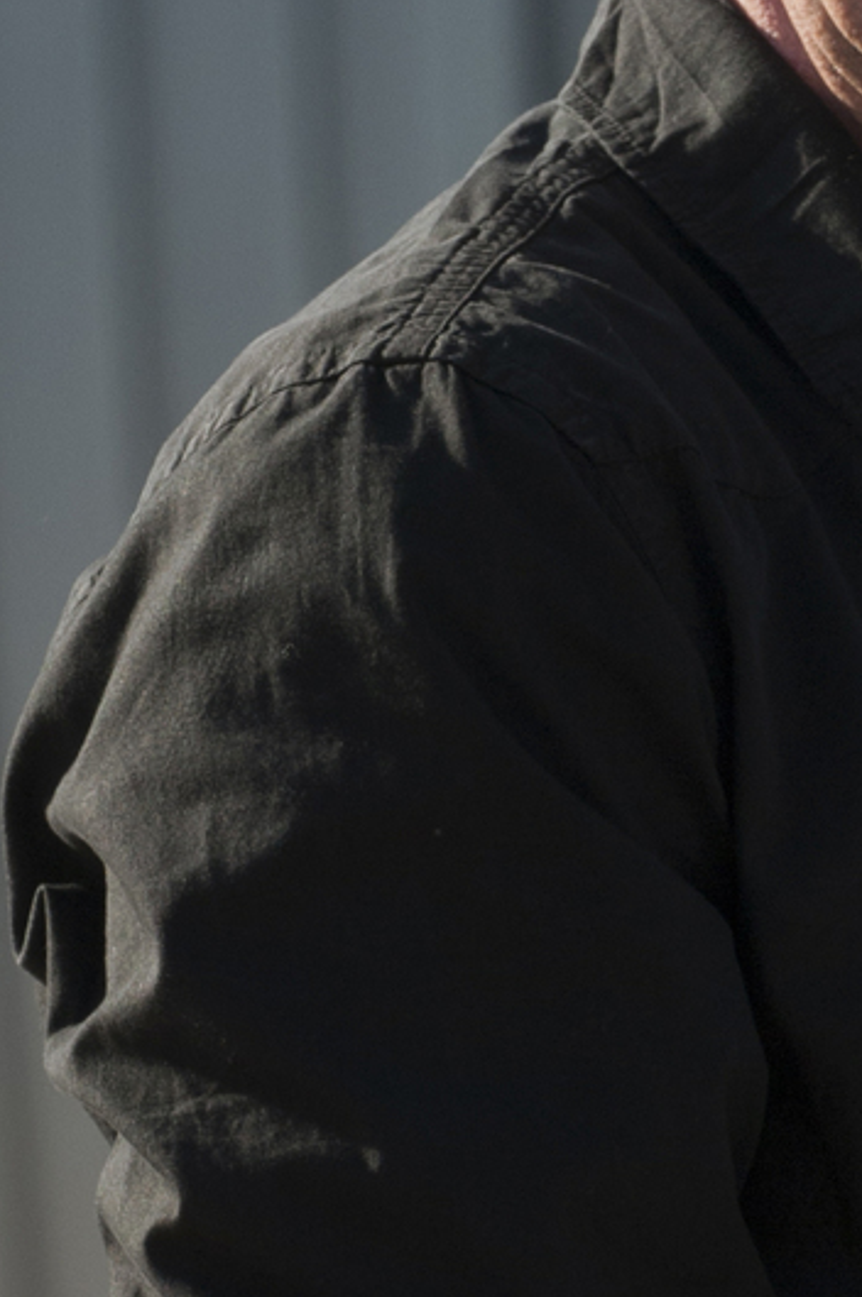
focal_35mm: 580
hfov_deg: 2.4
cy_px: 849
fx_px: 20885
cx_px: 889
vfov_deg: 3.6
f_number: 7.1
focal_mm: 150
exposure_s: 1/400
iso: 500
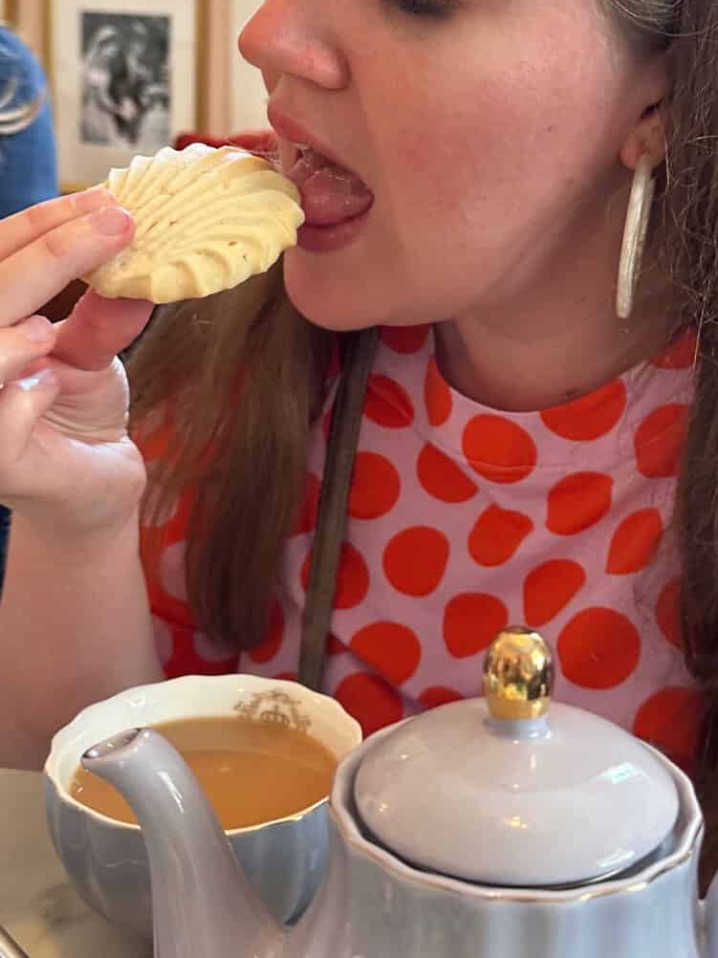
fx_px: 1273
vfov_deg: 40.8
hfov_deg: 31.3
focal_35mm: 46
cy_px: 333
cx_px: 458
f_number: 1.78
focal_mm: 6.86
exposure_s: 1/60
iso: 125
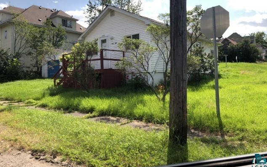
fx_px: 218
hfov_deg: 62.9
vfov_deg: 41.8
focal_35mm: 30
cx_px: 135
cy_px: 74
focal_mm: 3.99
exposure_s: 1/1517
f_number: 1.8
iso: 20
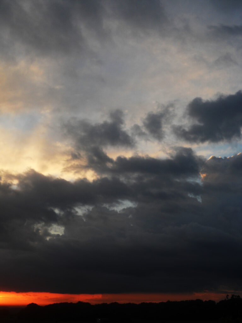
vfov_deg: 35.5
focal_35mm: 54
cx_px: 121
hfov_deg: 27.0
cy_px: 162
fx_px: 503
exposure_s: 1/160
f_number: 4.8
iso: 80
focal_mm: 9.8
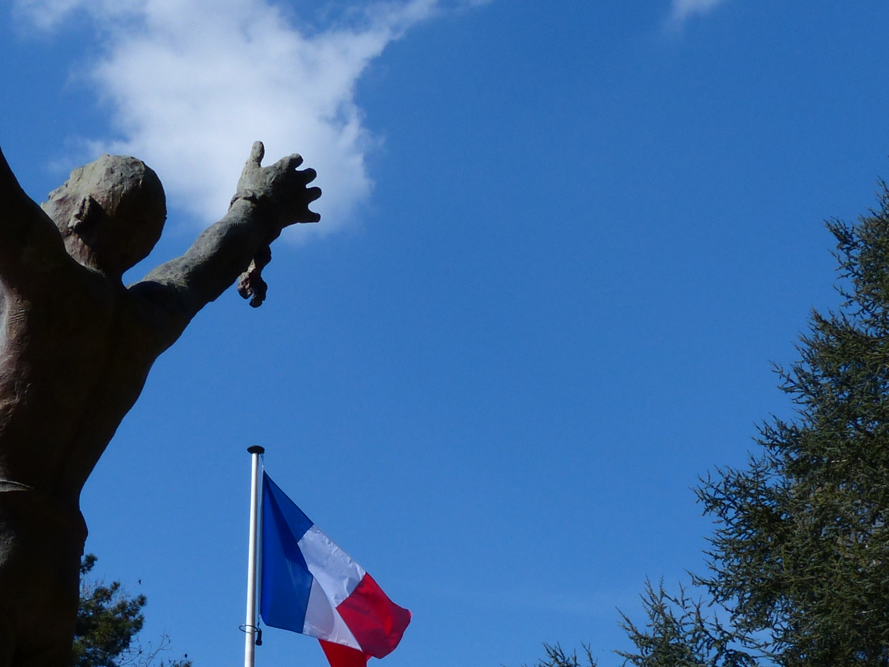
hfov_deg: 23.8
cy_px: 529
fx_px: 2106
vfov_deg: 17.8
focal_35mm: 82
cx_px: 365
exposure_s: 1/1000
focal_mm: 6.6
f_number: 5
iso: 100
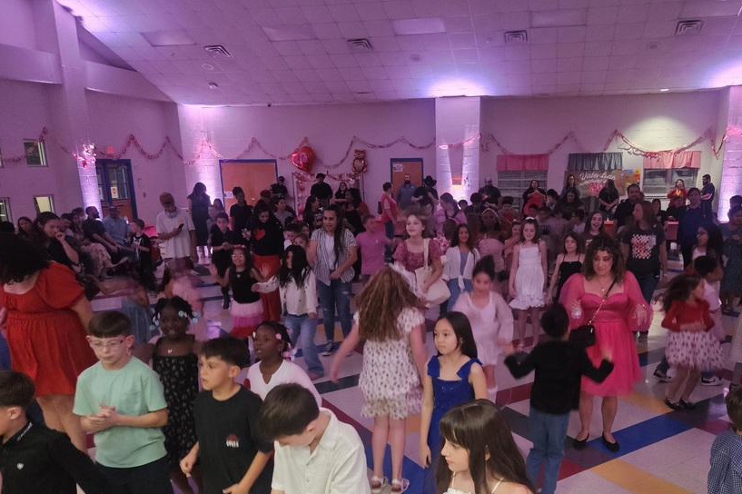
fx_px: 618
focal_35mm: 30
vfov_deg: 43.1
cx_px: 440
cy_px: 319
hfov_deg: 61.5
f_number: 1.8
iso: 800
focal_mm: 5.4
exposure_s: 1/60.2
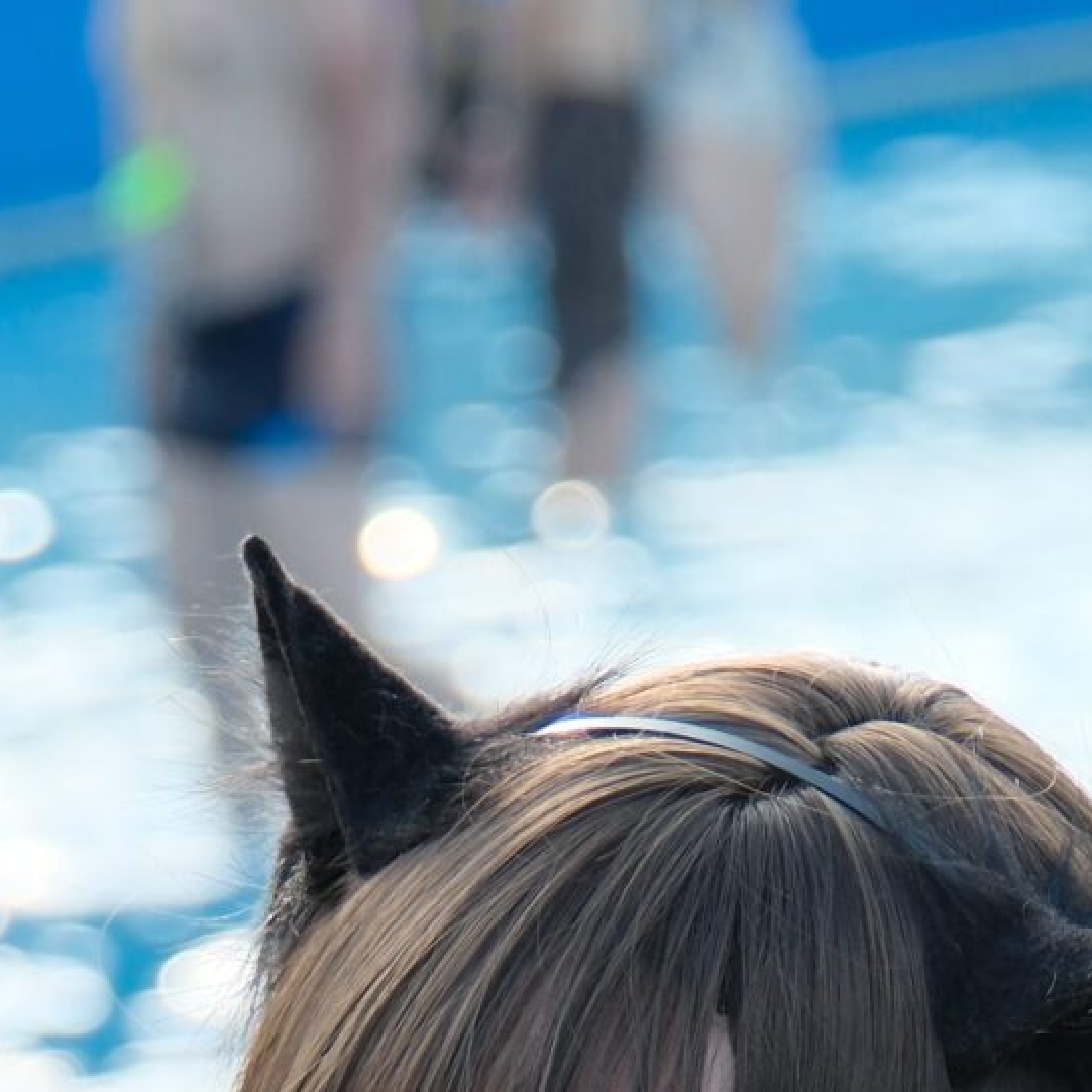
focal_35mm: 515
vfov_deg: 3.4
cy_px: 2487
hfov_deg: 3.4
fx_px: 18381
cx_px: 534
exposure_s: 1/400
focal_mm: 85.4
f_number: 5
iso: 400
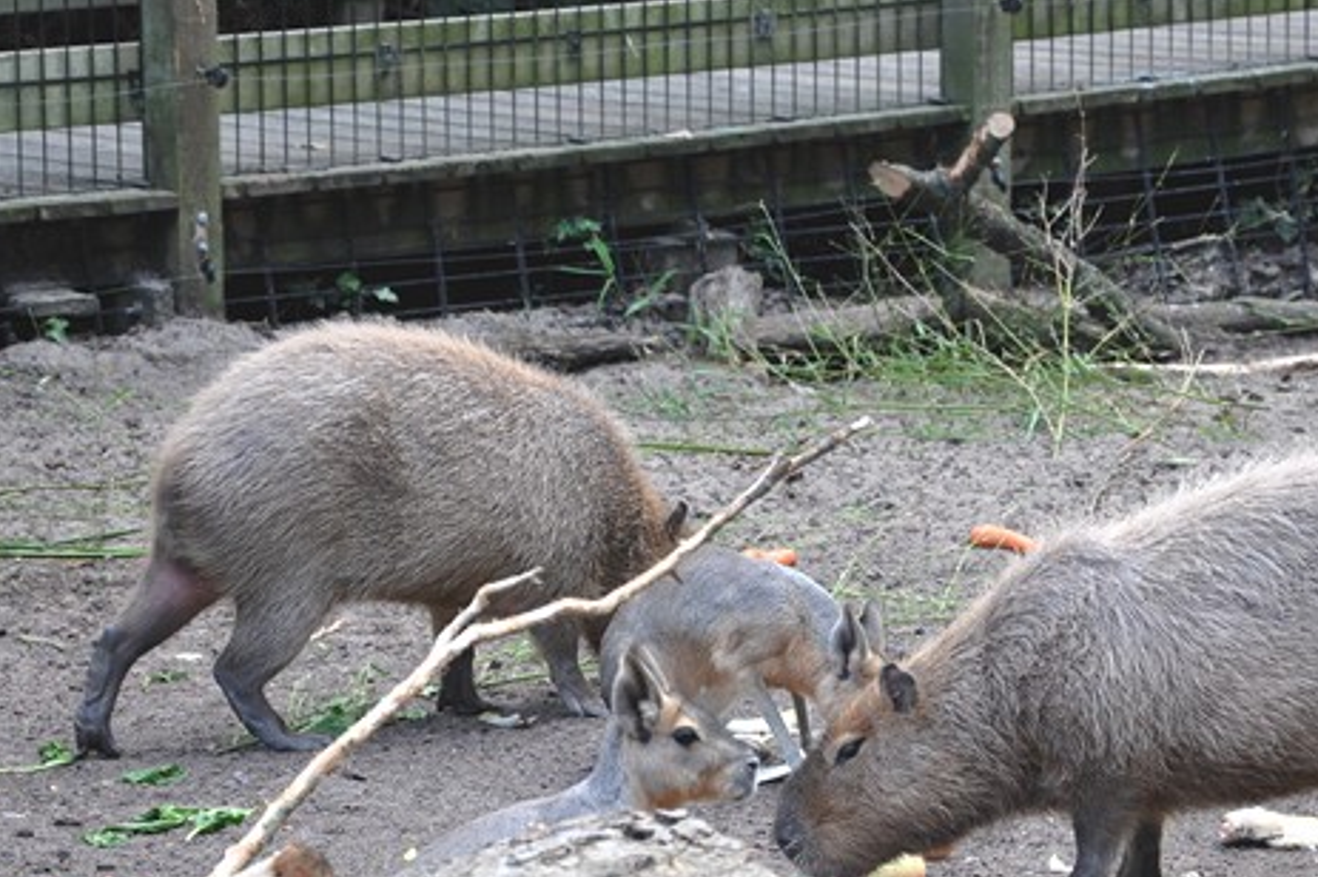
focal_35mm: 272
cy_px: 608
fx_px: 9946
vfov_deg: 5.0
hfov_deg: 7.6
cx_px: 789
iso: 320
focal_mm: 105
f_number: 5.6
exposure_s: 1/125
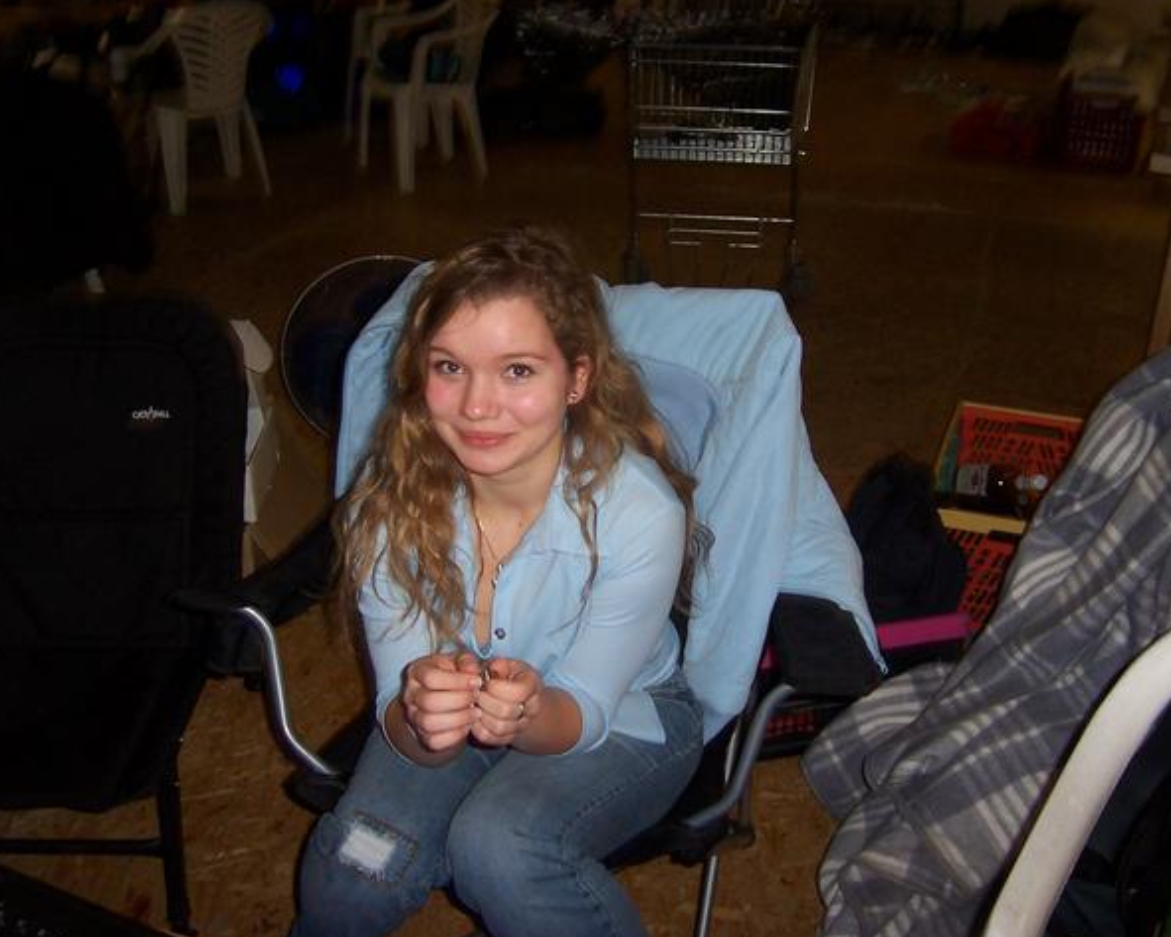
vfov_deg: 40.1
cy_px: 469
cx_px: 608
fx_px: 1283
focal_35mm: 37
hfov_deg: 49.1
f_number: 2.8
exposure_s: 1/30
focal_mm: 5.6
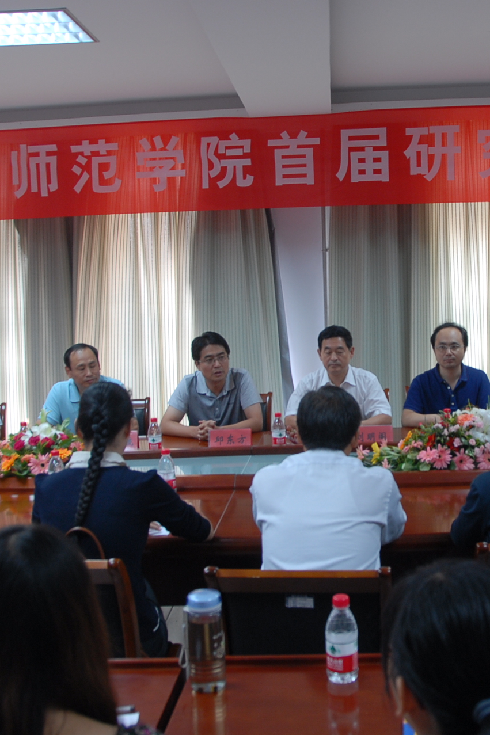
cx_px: 380
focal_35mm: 41
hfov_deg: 31.9
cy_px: 364
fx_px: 837
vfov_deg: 47.4
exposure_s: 1/15
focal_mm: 18
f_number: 3.5
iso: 200
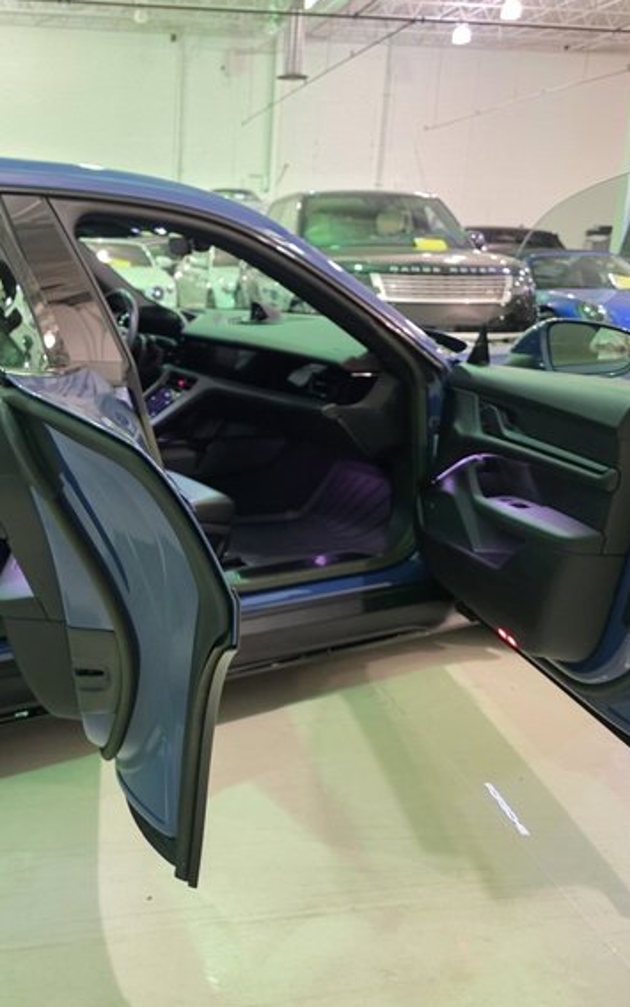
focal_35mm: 33
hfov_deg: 37.0
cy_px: 501
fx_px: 905
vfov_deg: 58.1
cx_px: 128
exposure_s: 1/60
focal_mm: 6.3
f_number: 1.7
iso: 1600
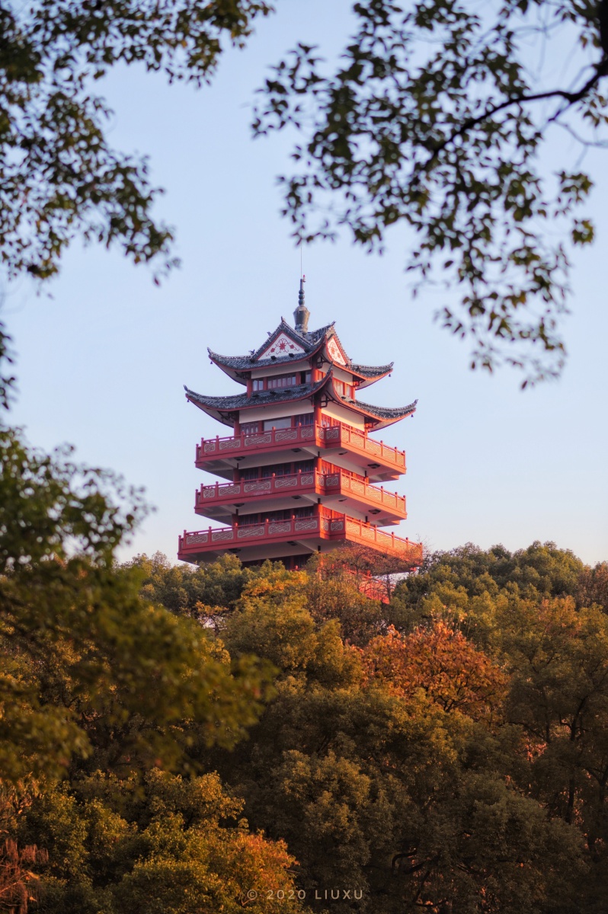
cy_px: 457
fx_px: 2157
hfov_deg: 16.0
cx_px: 304
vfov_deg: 23.9
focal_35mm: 85
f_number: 2.8
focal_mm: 85
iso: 100
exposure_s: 1/500
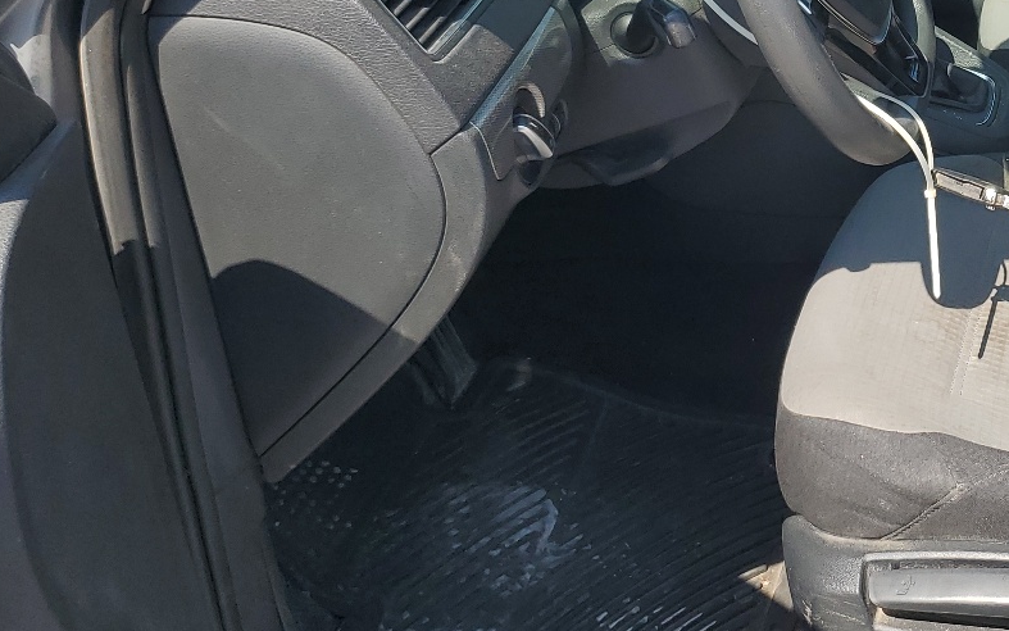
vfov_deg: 22.8
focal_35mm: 56
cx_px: 960
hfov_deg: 33.8
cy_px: 108
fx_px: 1540
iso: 50
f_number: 1.5
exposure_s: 1/1429
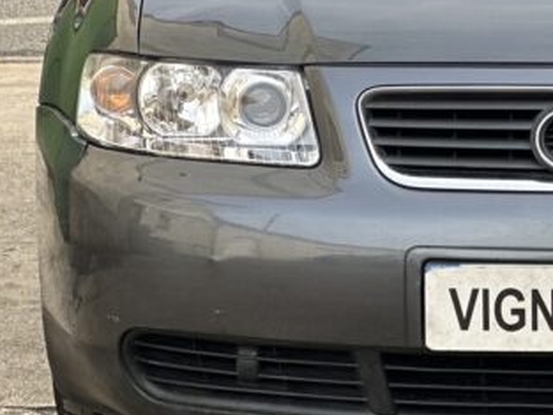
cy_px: 58
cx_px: 643
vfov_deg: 7.5
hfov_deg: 9.9
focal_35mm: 197
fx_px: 3148
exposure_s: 1/121
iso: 32
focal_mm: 9
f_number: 2.8
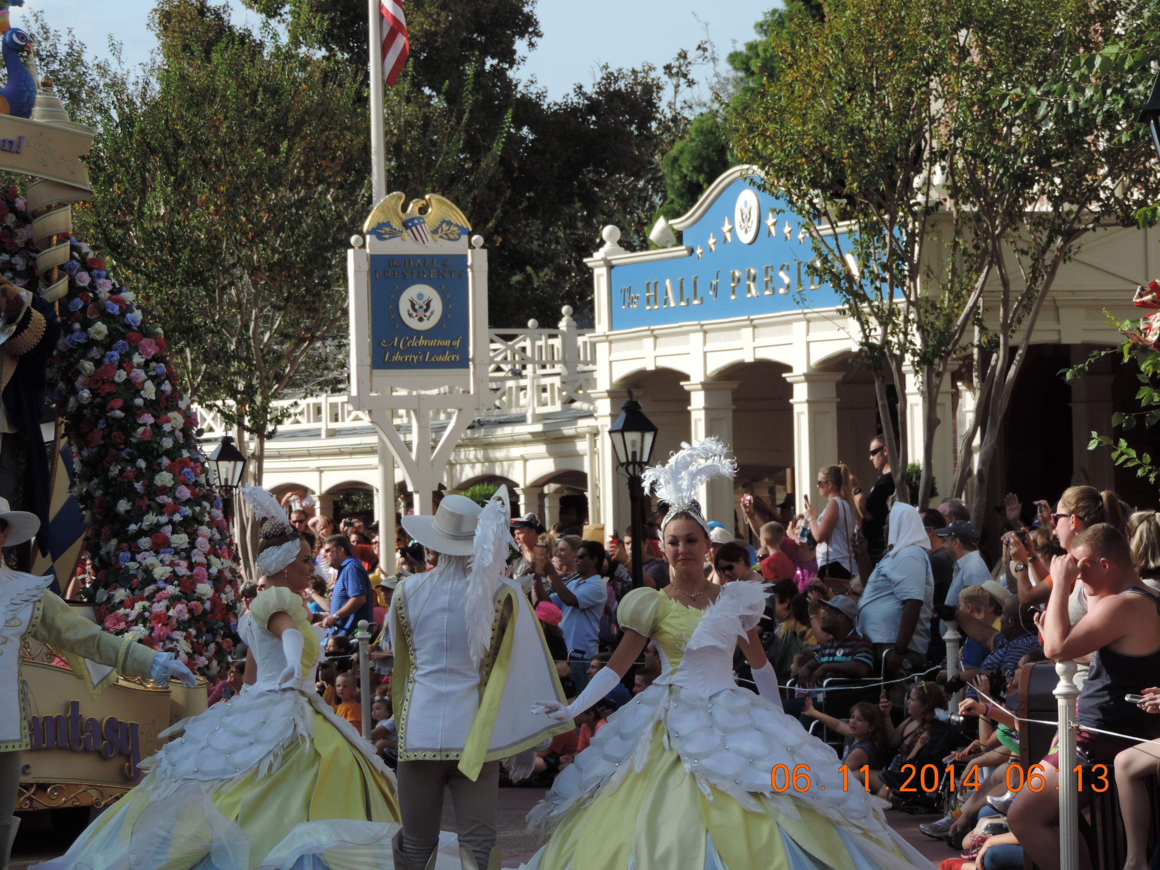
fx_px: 5194
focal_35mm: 155
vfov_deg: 9.6
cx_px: 580
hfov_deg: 12.7
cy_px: 435
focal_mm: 27.6
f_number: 4.4
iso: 80
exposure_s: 1/500
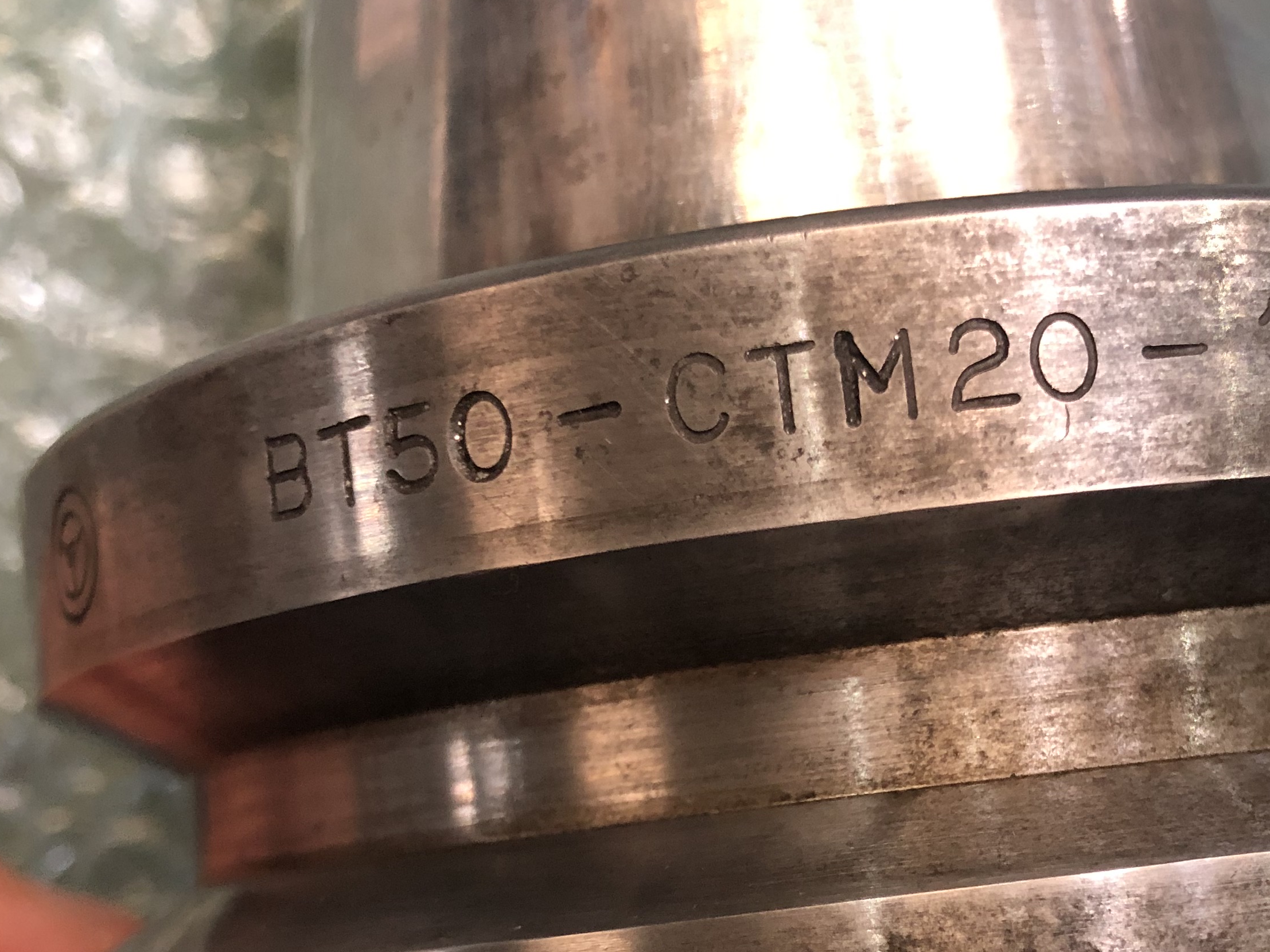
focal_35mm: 51
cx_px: 848
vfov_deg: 28.0
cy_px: 750
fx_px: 1871
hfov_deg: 37.1
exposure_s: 1/15
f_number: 1.8
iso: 80
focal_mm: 3.99
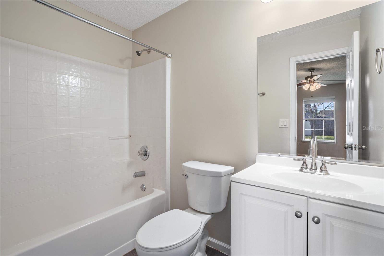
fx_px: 171
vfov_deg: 73.7
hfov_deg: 96.7
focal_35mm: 16
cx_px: 192
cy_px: 128
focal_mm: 16
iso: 320
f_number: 11
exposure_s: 1/1.67
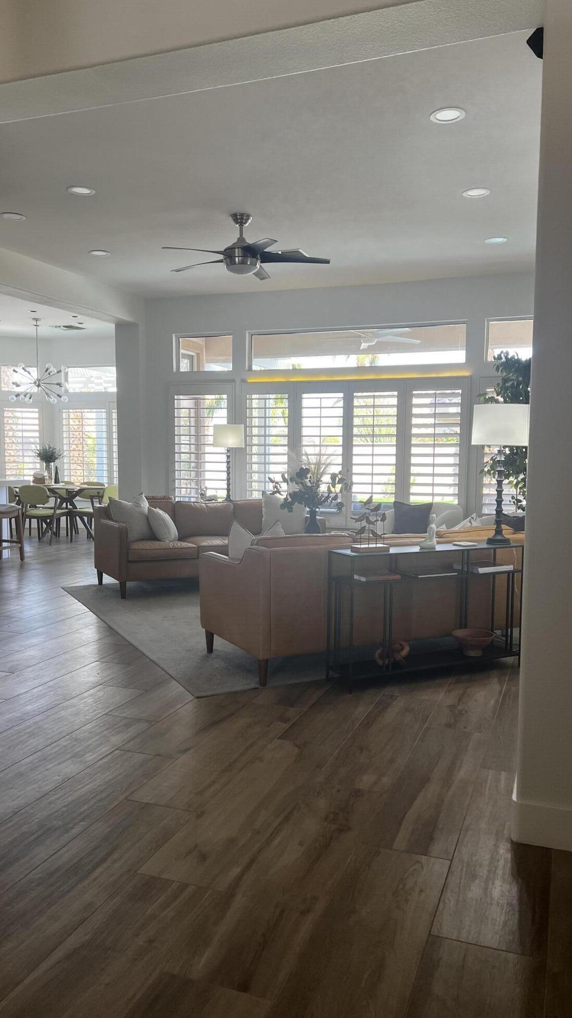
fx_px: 782
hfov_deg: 40.2
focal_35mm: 29
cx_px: 286
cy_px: 517
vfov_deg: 66.1
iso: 64
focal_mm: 5.7
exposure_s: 1/120
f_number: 1.5
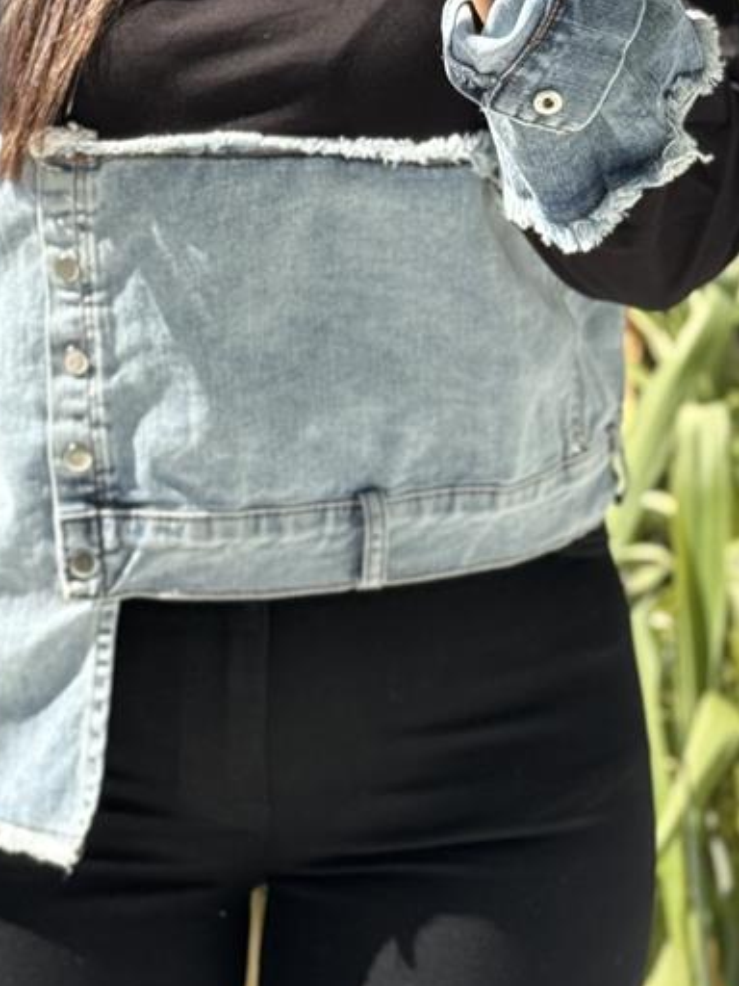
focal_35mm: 125
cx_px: 318
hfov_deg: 11.9
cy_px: 169
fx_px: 3558
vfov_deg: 15.6
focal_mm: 6.76
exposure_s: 1/693
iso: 80
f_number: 1.78
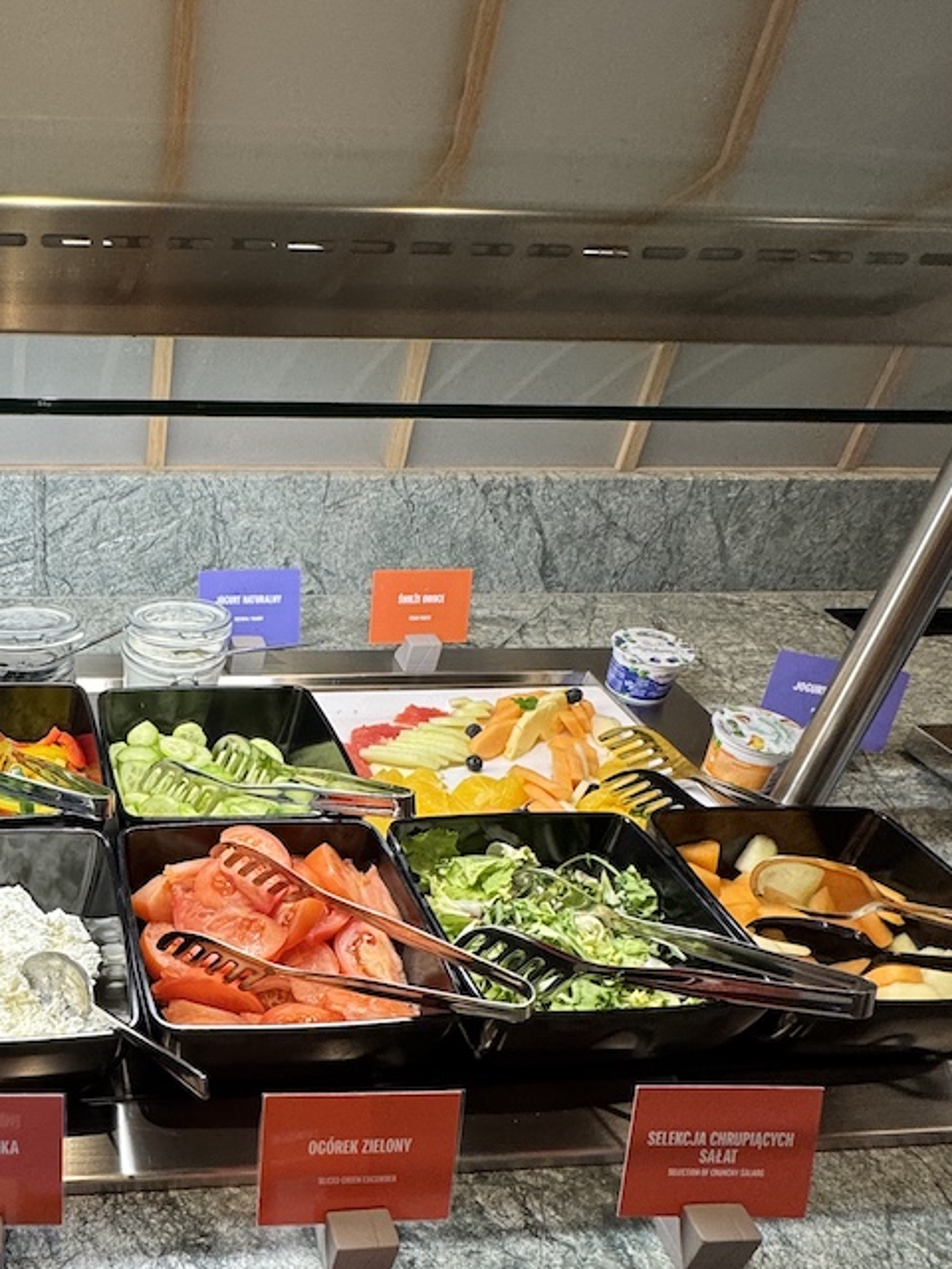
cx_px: 75
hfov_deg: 44.7
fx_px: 1027
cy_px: 789
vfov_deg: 62.6
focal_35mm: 28
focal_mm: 2.22
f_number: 2.2
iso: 160
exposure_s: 1/100
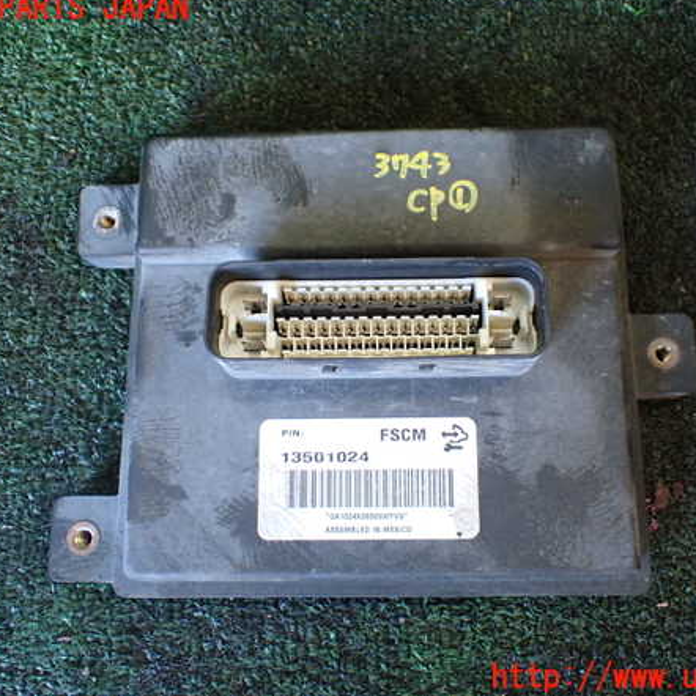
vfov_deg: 46.0
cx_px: 375
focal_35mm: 36
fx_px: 819
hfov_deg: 46.0
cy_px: 343
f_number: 2.3
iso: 800
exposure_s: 1/50
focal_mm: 5.4
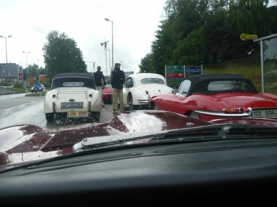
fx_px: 280
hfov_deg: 52.6
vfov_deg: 40.7
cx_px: 138
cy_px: 104
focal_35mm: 35
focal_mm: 5.8
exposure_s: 1/500
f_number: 2.8
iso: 100
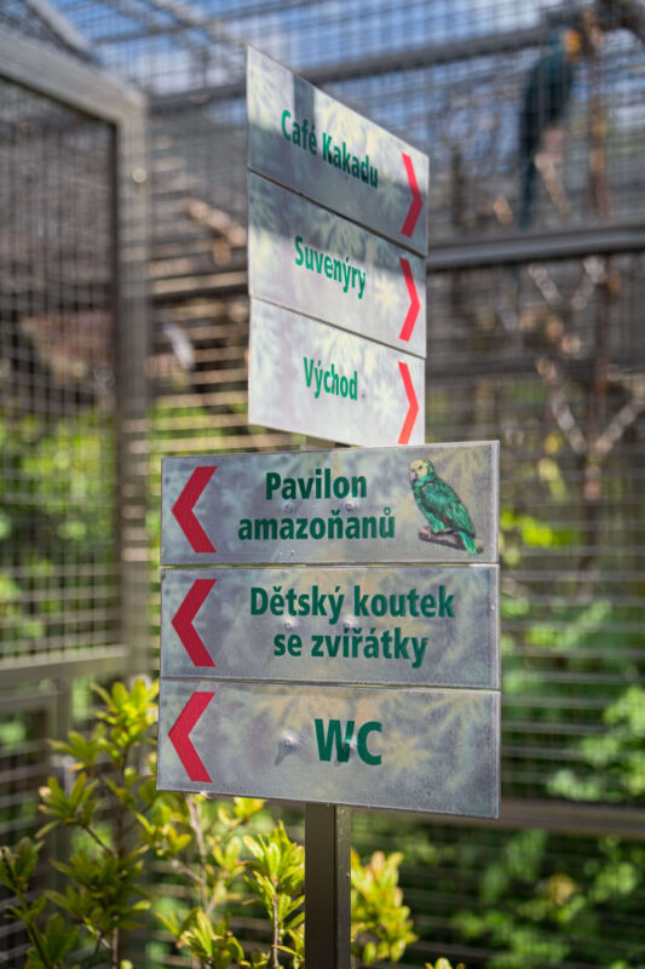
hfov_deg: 24.6
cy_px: 484
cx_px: 322
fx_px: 1479
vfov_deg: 36.3
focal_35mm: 55
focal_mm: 55
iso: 200
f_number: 2.2
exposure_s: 1/2500
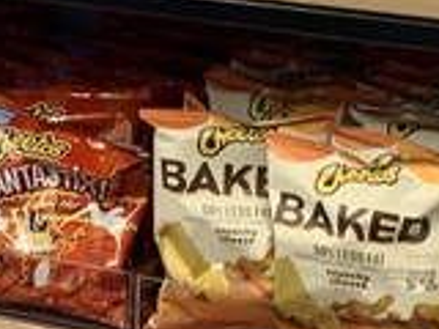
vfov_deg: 8.9
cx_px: -148
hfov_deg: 11.6
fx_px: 2105
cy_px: -30
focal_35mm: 166
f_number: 1.8
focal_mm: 4.25
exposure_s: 1/60
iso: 125
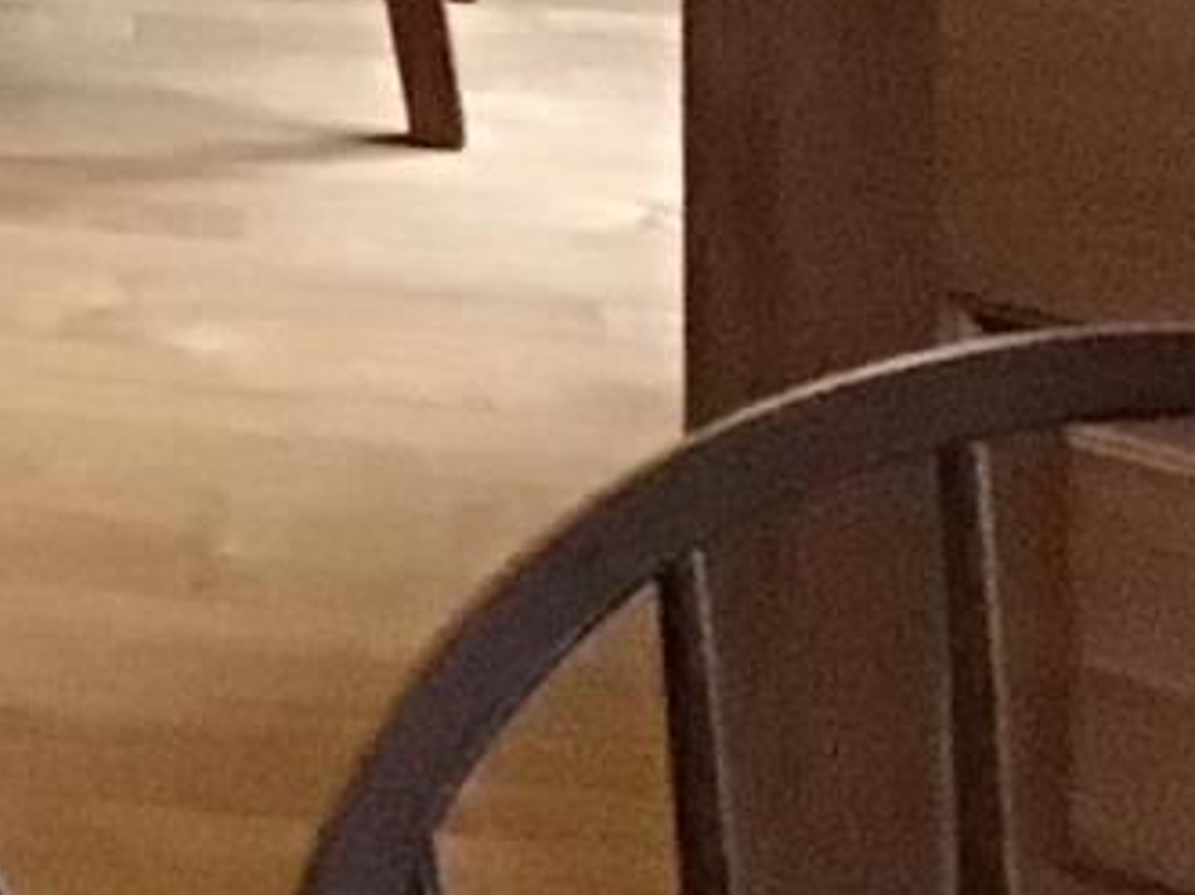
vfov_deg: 7.1
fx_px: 6626
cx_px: -2368
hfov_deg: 8.6
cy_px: -1498
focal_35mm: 192
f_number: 2.4
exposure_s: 1/30
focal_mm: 3.3
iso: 200
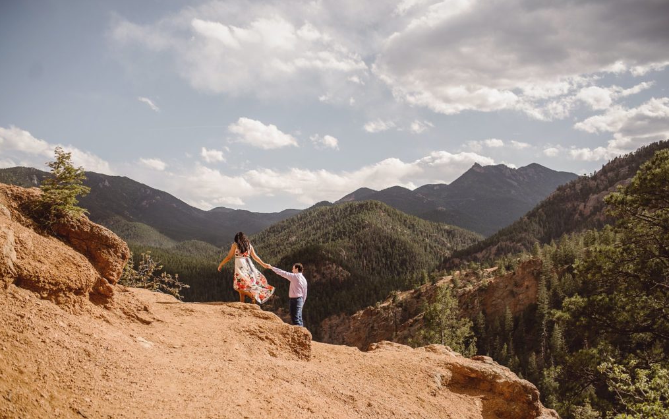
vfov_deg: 35.4
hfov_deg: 54.0
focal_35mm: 36
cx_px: 334
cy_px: 214
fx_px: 657
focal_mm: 35
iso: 200
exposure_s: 1/3200
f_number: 2.5
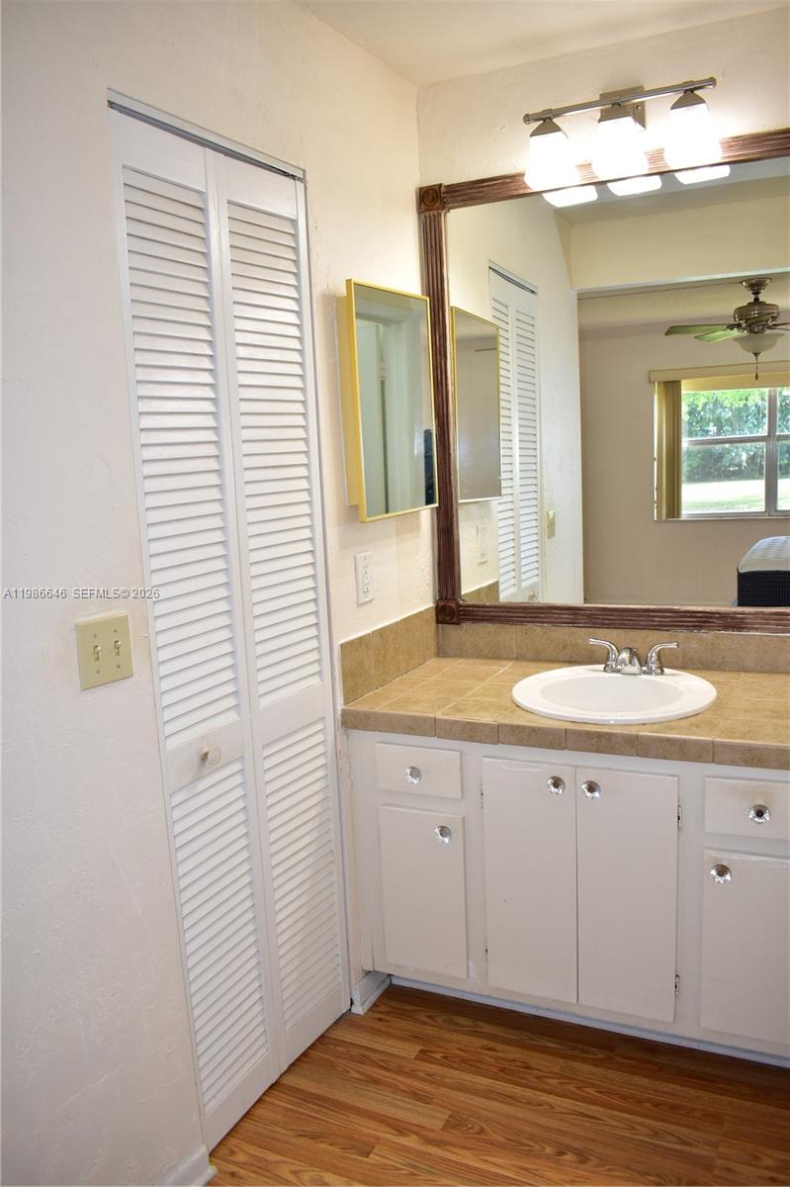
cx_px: 395
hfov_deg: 47.9
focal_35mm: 27
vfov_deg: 67.4
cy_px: 594
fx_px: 889
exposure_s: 1/60
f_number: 4
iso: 360
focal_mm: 18
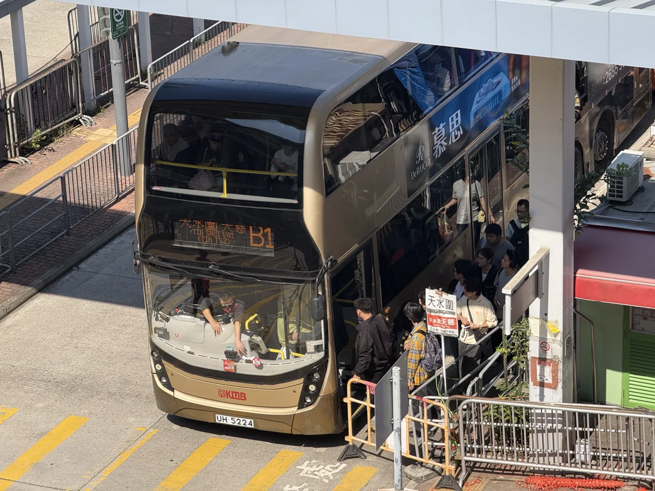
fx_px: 2271
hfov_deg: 16.4
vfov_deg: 12.3
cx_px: 328
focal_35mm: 120
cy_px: 246
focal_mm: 15.66
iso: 64
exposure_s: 1/1227
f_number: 2.8
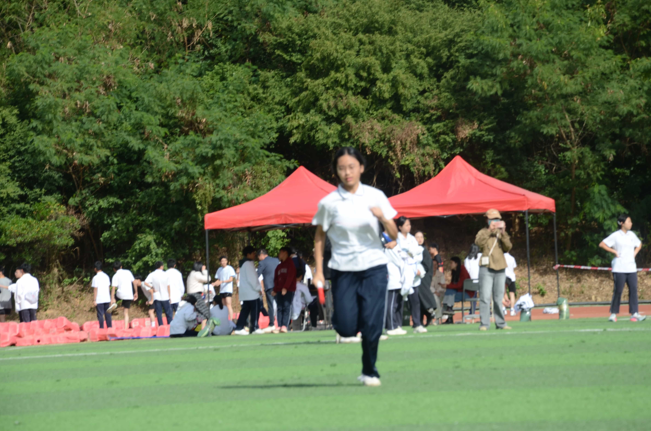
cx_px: 334
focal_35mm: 163
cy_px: 214
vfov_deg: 8.4
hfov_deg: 12.7
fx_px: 2933
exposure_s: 1/250
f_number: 8
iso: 100
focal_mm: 105
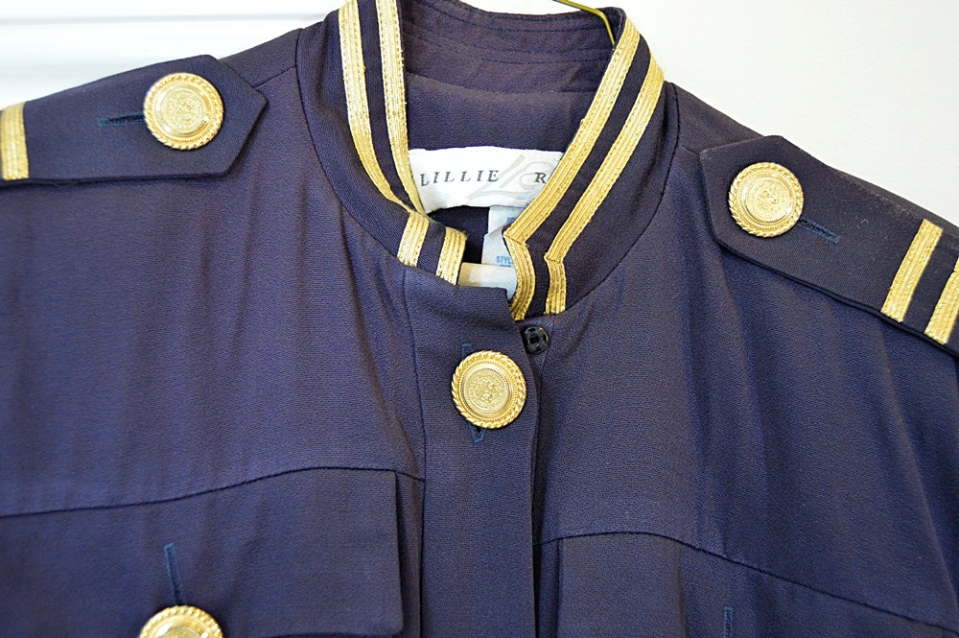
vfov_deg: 39.9
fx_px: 878
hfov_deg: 57.3
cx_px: 480
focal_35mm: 33
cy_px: 319
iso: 1600
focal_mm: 22
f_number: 3.5
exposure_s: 1/60
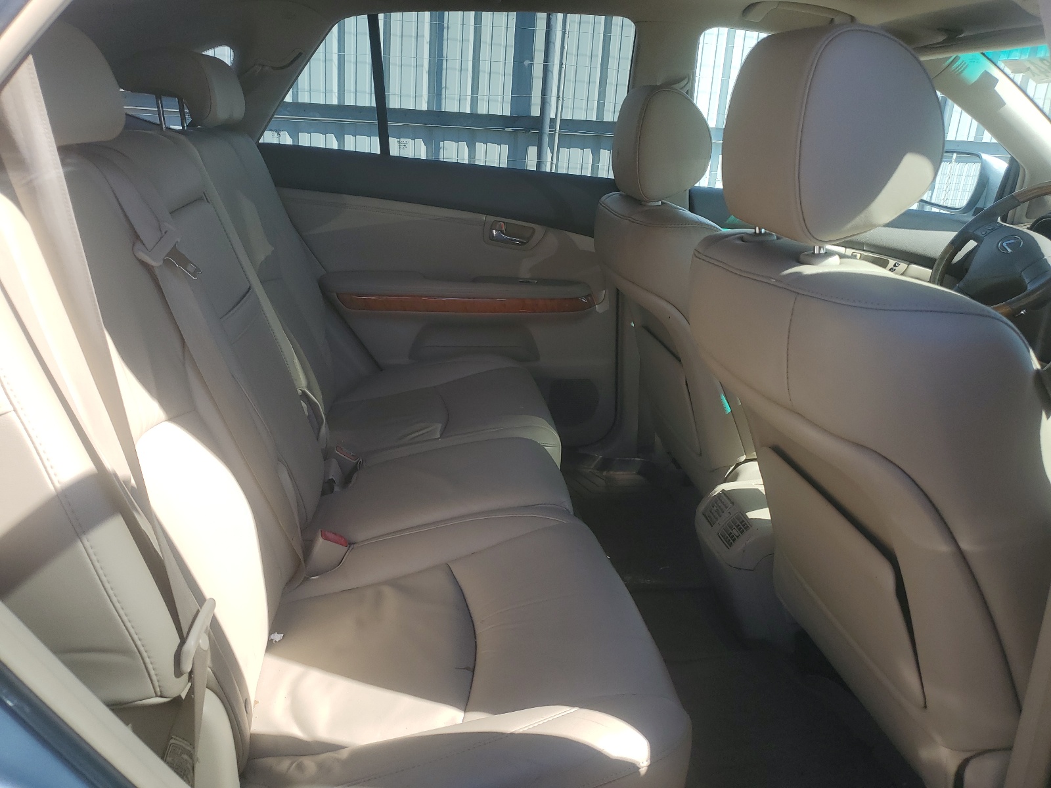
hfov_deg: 67.3
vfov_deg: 53.1
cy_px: 394
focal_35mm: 26
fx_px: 789
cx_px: 526
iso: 50
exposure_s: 1/909
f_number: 1.5
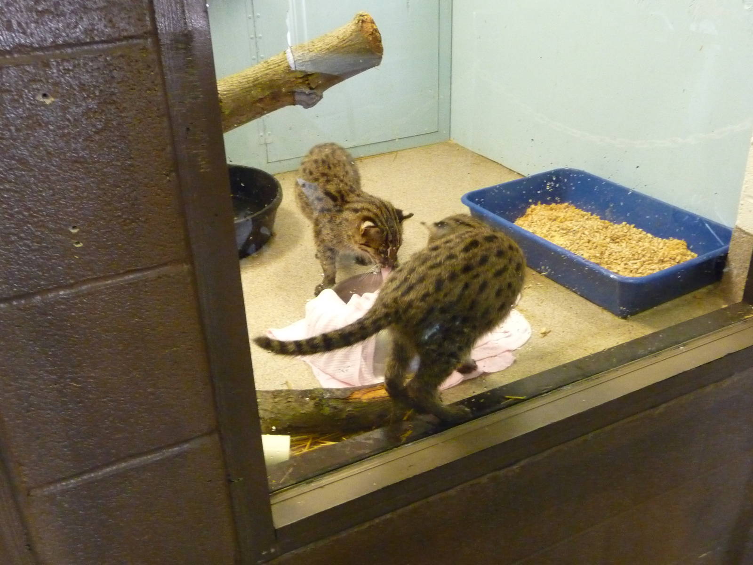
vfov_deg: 37.7
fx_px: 827
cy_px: 282
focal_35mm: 38
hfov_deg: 49.0
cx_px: 376
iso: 800
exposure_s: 1/13
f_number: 3.8
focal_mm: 6.3
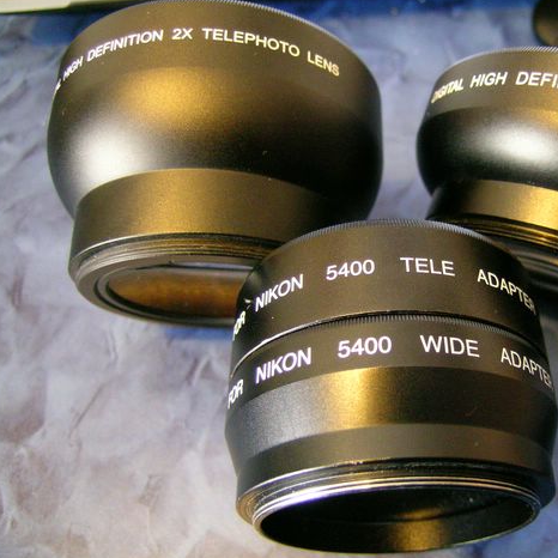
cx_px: 377
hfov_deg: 47.6
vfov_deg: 48.4
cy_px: 275
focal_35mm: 34
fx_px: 620
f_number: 2.8
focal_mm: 5.8
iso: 400
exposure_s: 1/4
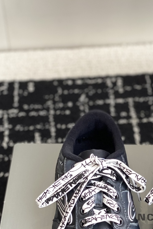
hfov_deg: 12.7
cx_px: 142
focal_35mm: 107
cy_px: 188
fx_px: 682
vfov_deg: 18.9
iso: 50
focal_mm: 6
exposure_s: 1/122
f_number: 2
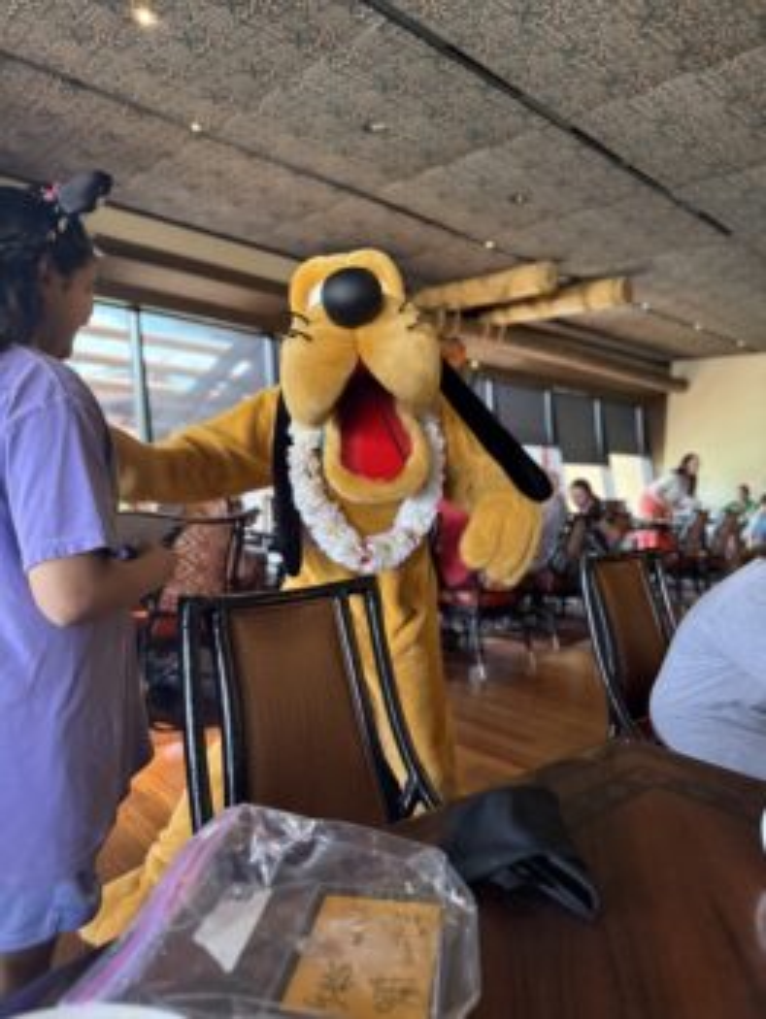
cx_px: 383
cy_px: 510
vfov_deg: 71.6
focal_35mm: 24
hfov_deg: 56.9
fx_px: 707
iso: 800
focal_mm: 6.76
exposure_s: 1/60
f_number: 1.78
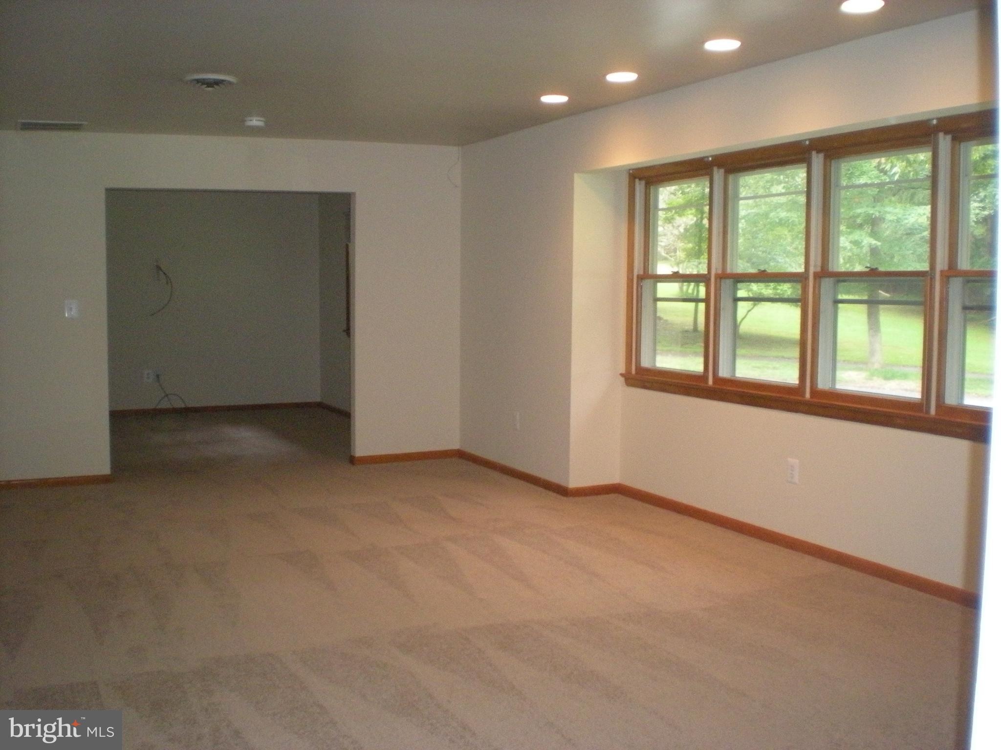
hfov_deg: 49.0
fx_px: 1099
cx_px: 500
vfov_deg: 37.7
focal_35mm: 38
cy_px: 375
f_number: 3.1
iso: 435
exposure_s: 1/60
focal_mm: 6.3
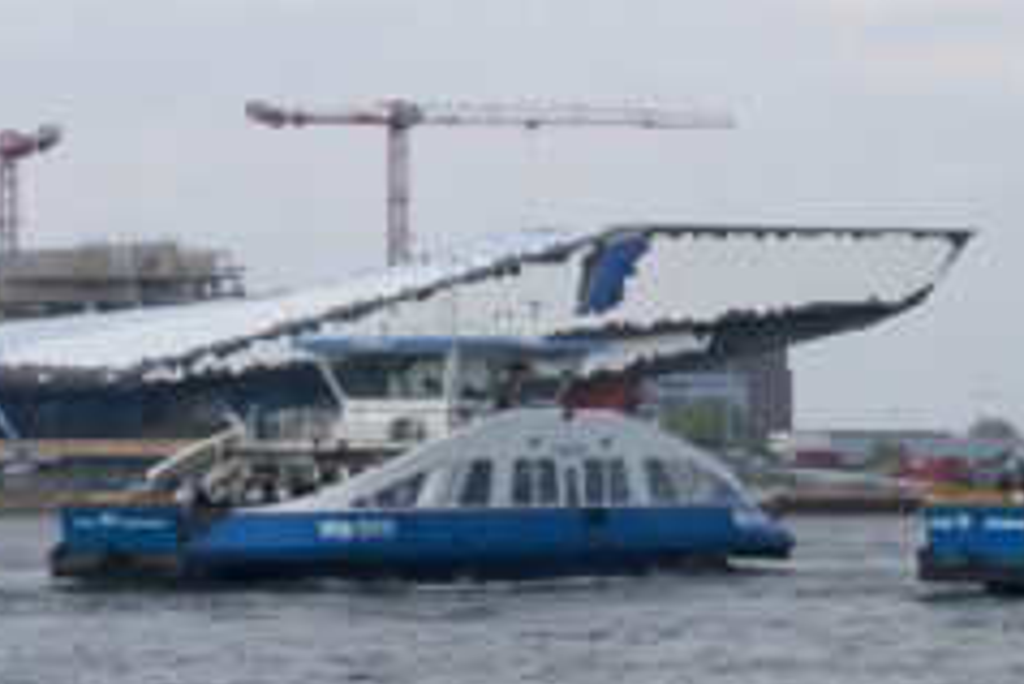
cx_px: 1054
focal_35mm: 170
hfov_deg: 11.9
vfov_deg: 8.0
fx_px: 4846
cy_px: 65
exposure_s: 1/160
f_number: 13
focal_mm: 45
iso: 100
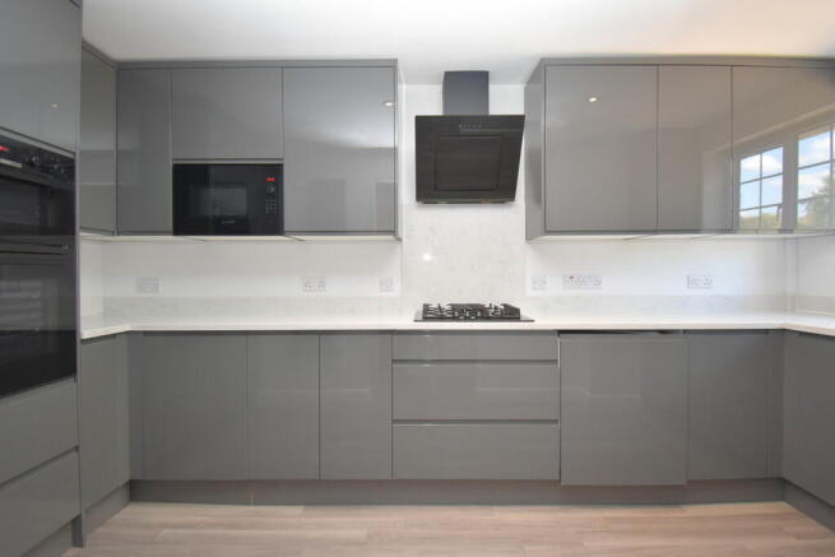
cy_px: 278
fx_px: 348
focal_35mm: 15
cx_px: 418
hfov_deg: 100.4
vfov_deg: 77.4
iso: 1000
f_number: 4.5
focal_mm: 10
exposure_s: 1/125
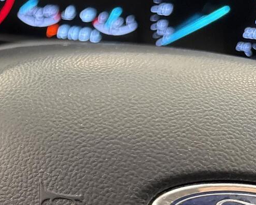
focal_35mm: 68
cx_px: -111
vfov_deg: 21.9
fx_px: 515
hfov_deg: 23.3
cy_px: 188
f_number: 1.78
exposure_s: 1/33
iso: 640
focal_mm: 6.76
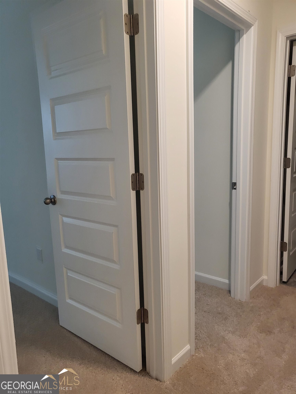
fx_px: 296
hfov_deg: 53.1
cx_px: 148
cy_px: 197
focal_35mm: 26
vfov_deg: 67.3
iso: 320
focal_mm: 4.25
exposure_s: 1/120
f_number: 1.8
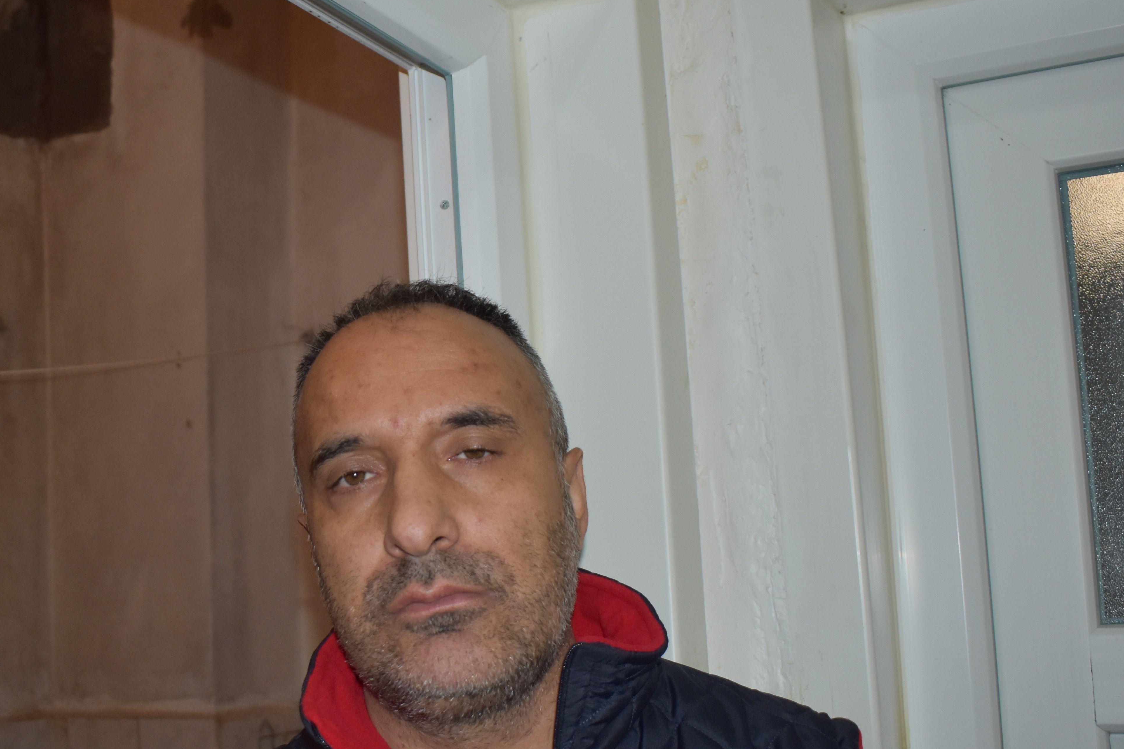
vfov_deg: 28.6
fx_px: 1467
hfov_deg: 41.1
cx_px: 334
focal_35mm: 47
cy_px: 414
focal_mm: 20
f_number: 3.8
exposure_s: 1/100
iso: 640
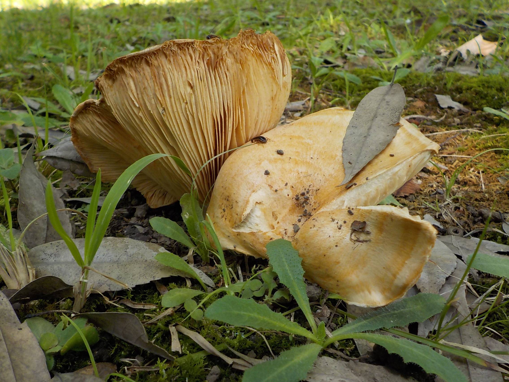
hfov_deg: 60.0
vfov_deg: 46.8
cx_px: 254
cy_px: 191
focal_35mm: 30
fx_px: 441
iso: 125
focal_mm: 4.1
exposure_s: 1/125
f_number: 3.3
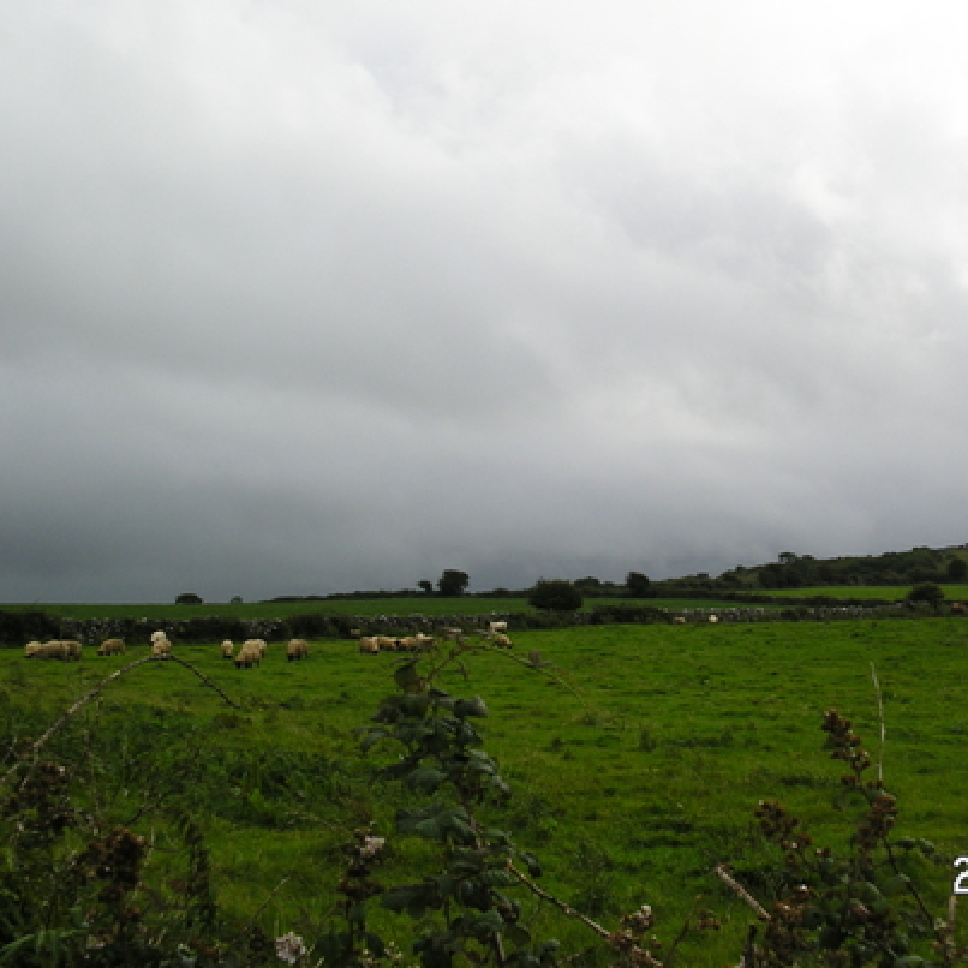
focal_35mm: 50
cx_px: 579
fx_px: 1582
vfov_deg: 34.0
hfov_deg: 33.9
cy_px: 440
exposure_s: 1/350
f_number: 5.6
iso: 100
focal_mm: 7.8
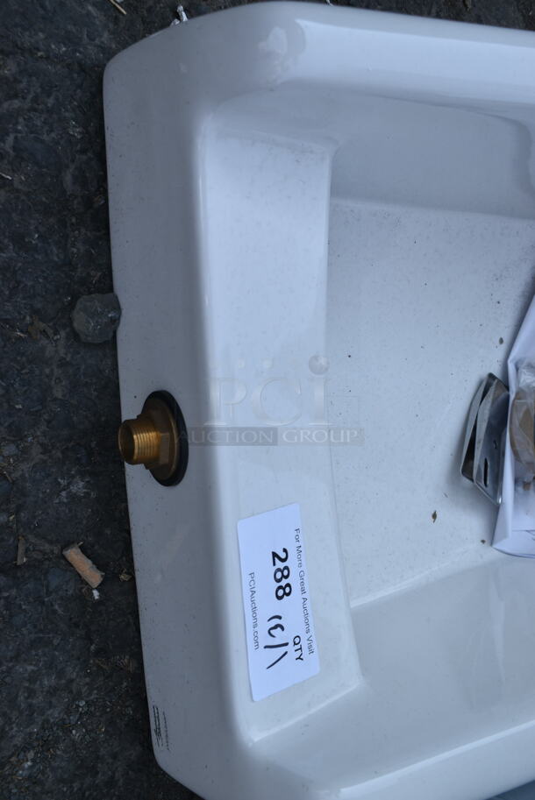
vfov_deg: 51.3
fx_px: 835
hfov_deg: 35.5
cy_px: 400
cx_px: 268
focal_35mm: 38
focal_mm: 25
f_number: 6.3
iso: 100
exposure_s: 1/160
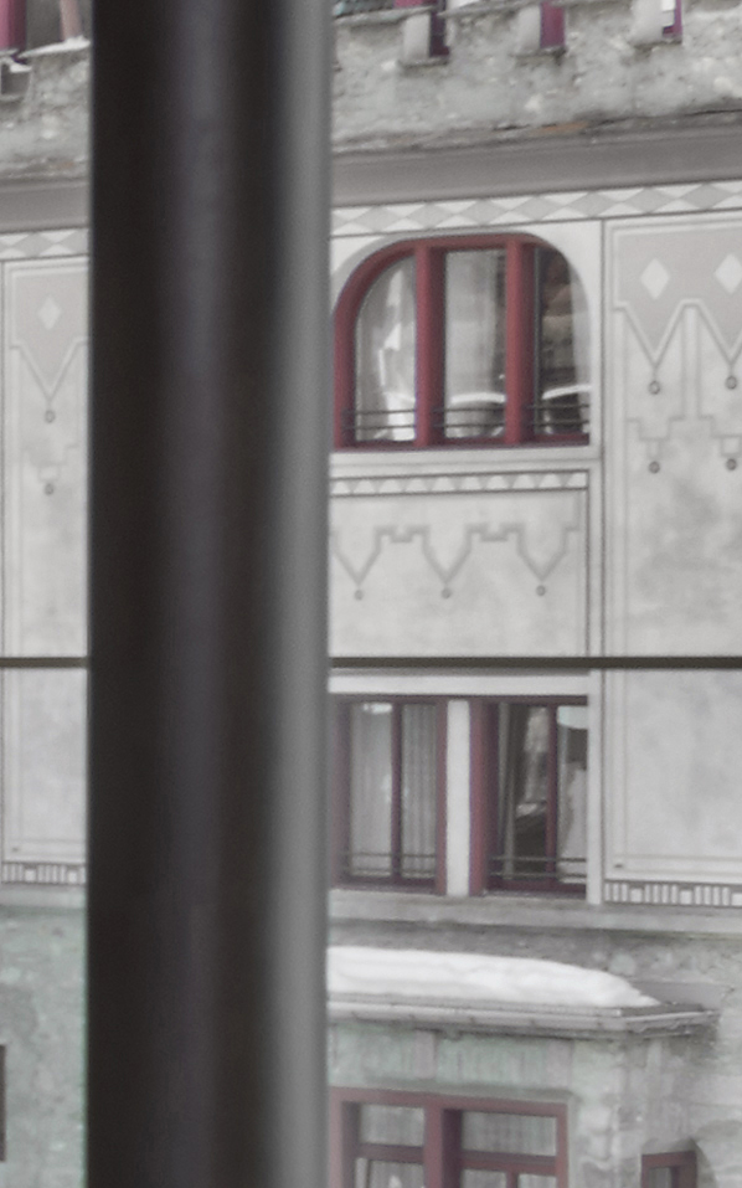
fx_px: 5695
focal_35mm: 176
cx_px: -1397
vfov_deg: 11.9
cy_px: 701
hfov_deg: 6.8
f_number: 11
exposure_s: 1/15
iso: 64
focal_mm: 20
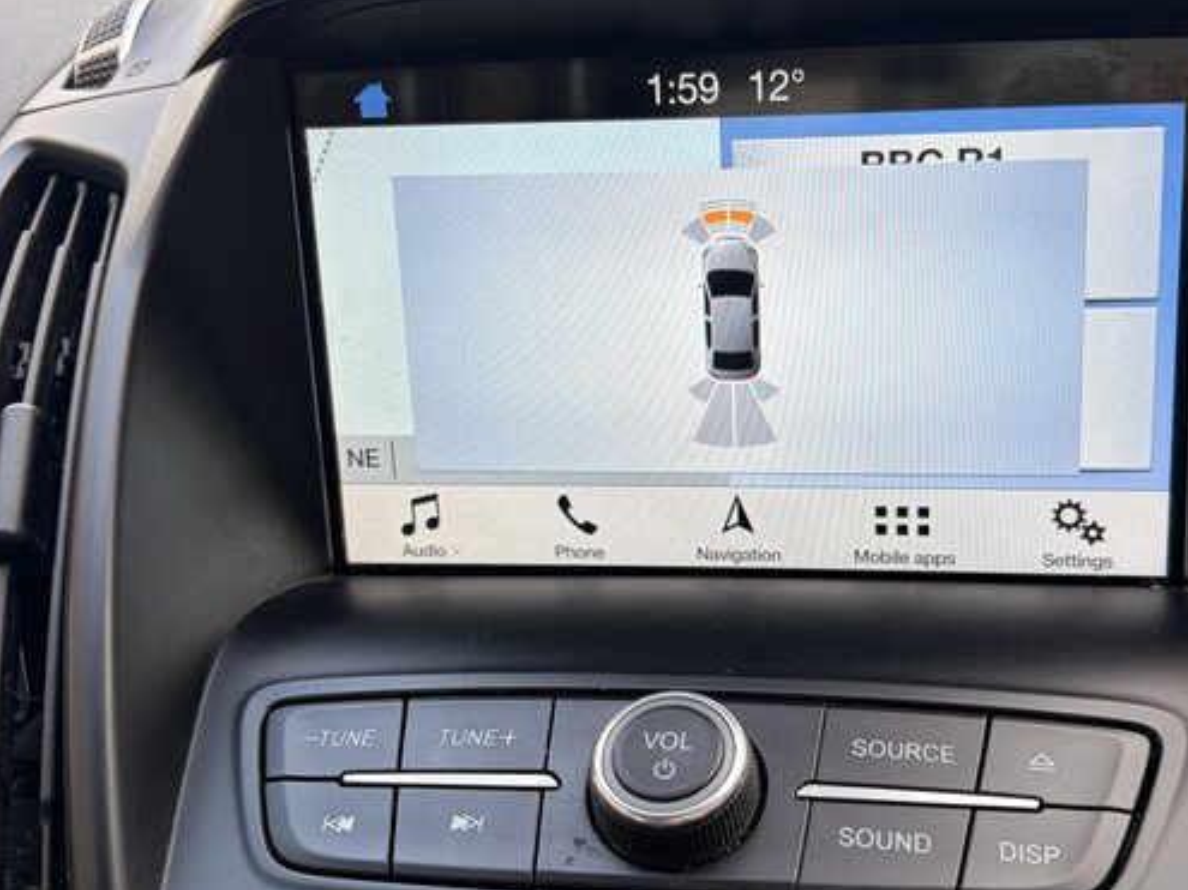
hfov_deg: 44.6
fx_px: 1441
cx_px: 708
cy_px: 432
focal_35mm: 42
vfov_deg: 34.3
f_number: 1.6
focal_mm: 5.96
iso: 32
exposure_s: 1/146
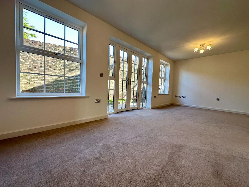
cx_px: 124
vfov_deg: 85.7
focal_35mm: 14
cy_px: 94
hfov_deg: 102.1
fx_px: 101
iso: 100
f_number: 2.2
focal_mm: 2.22
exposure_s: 1/100
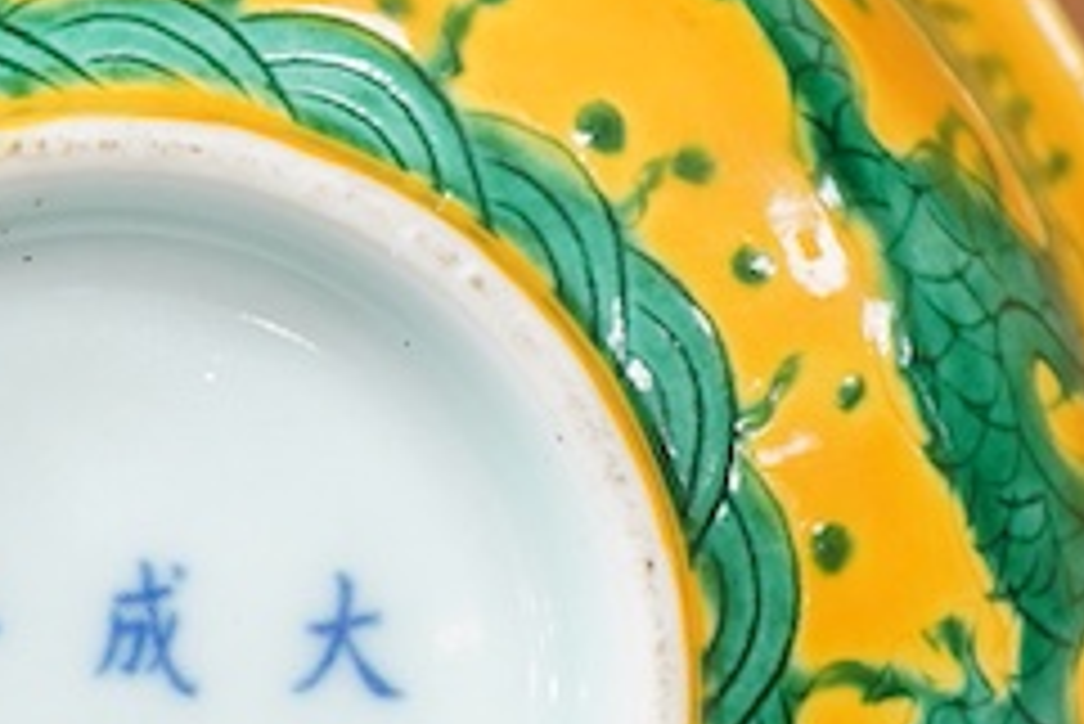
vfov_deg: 8.2
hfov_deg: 12.1
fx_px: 5062
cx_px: 112
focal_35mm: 168
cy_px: 643
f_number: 7.1
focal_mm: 30
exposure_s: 1/125
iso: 1250
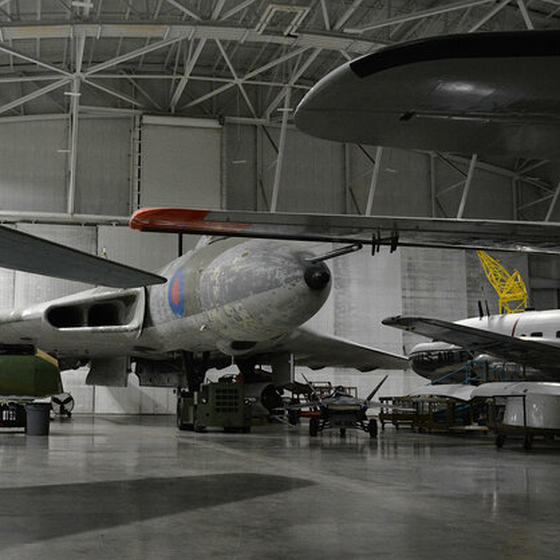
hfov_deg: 41.7
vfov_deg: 42.8
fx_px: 714
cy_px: 285
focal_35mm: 39
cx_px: 149
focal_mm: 20
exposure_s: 1/30
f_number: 5.6
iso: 3200
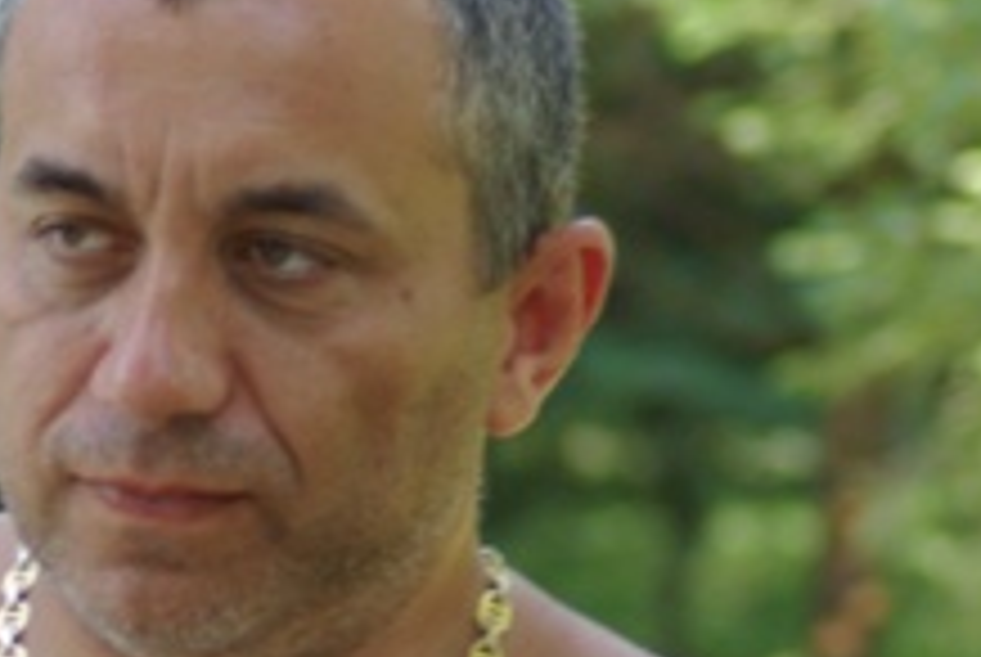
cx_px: 171
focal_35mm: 397
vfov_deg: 3.5
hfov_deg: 5.2
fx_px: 10833
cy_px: 207
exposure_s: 1/180
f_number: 4.5
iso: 400
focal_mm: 90
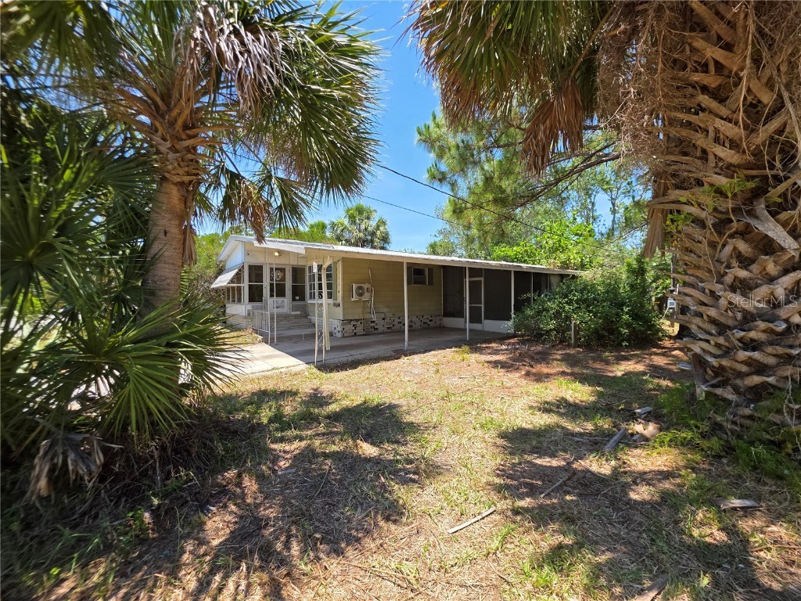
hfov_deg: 106.2
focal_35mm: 13
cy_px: 300
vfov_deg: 89.9
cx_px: 400
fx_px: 301
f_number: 1.9
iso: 100
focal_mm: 2.2
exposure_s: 1/2000
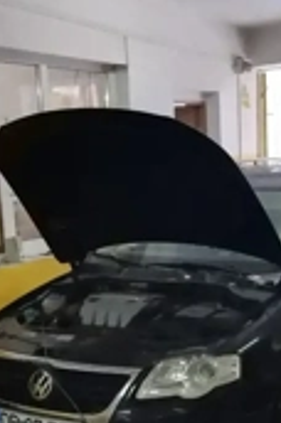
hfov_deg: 21.2
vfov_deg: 31.8
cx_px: 222
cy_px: 273
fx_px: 741
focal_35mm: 63
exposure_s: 1/100
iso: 2796
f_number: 1.8
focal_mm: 6.24
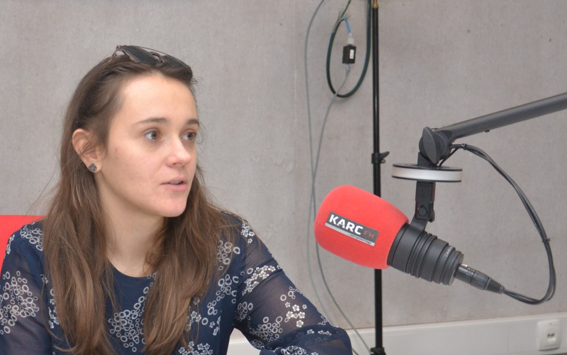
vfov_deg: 20.9
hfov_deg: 32.5
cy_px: 240
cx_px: 166
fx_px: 958
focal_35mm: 62
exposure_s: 1/125
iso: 800
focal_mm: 26
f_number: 4
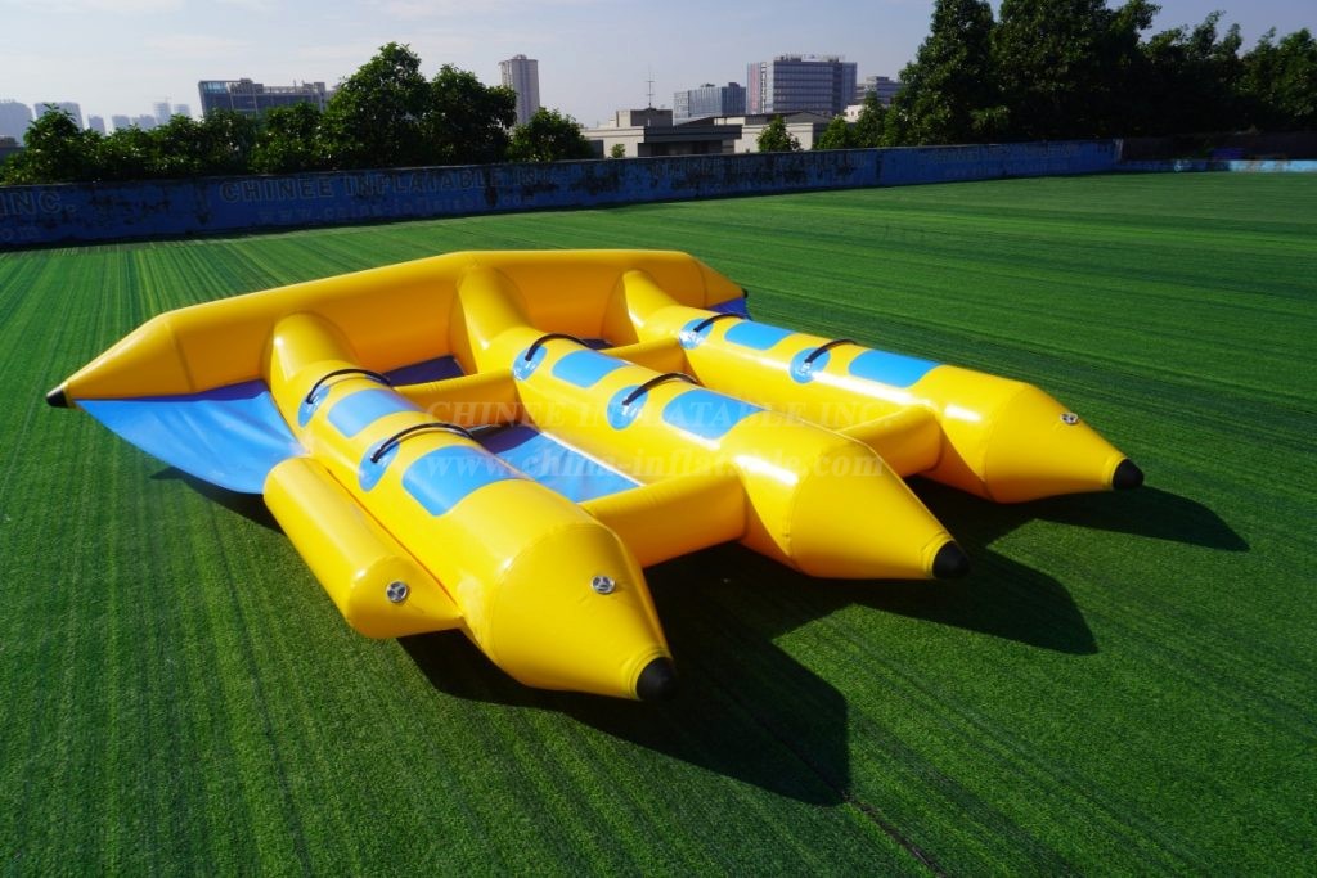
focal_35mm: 24
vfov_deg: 53.1
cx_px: 658
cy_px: 439
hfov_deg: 73.7
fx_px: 878
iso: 100
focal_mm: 16
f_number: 10
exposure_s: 1/200
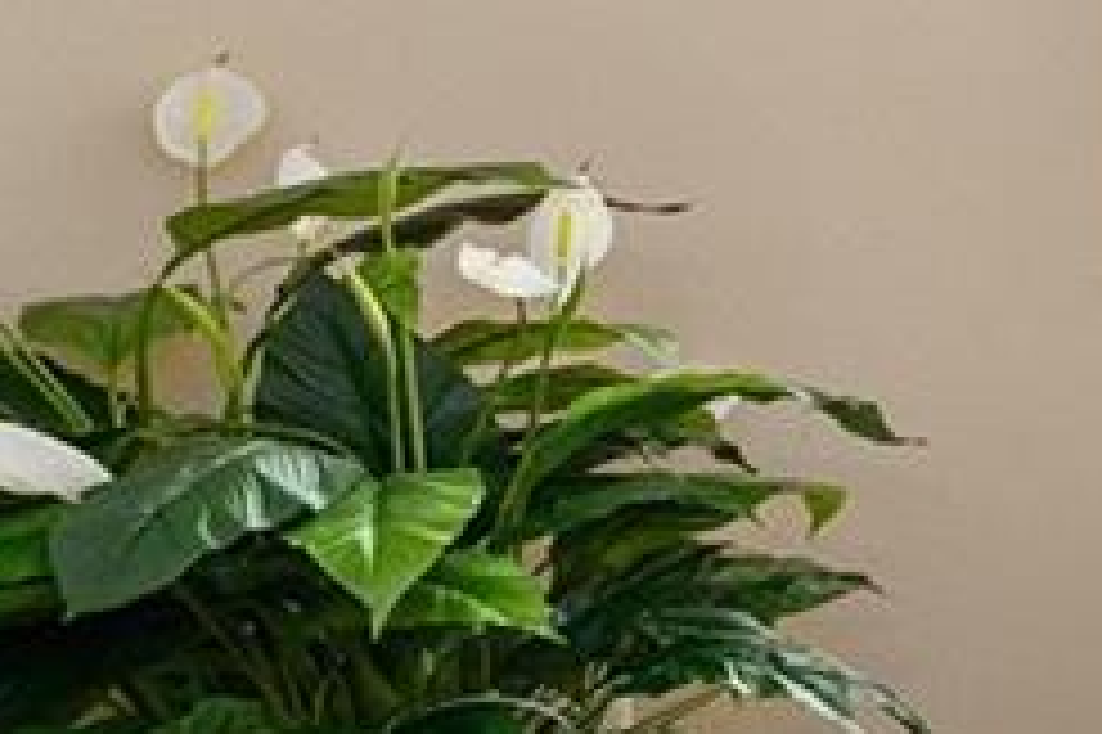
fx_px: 2600
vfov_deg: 15.9
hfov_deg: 11.9
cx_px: 3234
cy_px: 95
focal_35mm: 85
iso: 320
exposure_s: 1/25
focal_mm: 13
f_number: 7.1
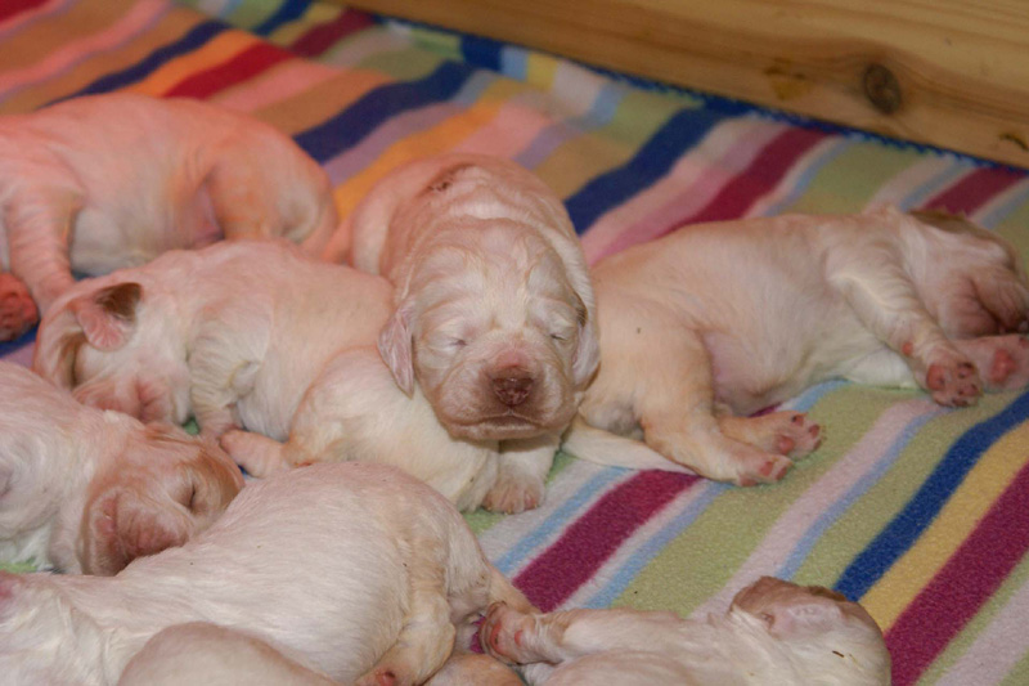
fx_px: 3000
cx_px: 514
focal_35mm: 105
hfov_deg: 19.5
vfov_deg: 13.0
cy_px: 343
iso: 400
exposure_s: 1/125
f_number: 5.6
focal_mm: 70
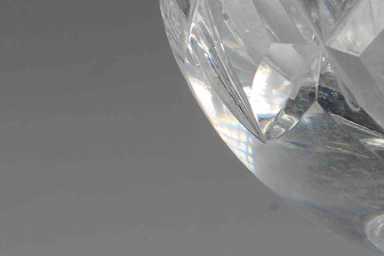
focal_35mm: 301
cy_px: -99
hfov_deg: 6.7
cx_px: 665
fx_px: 3208
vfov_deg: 4.5
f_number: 18
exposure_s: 1/80
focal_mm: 55
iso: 100
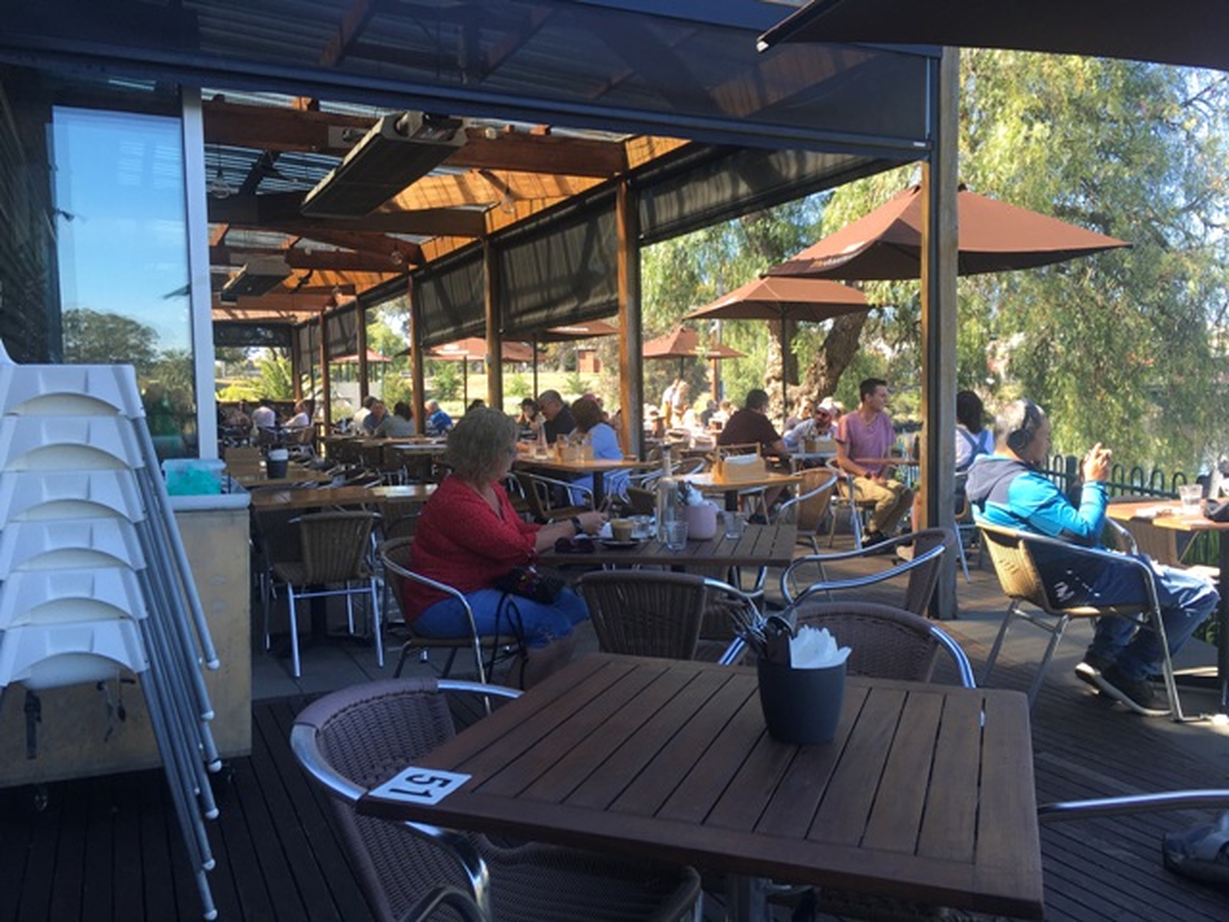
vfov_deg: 48.2
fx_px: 1030
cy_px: 461
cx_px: 614
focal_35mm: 29
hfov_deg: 61.7
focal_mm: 4.15
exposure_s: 1/242
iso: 25
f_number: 2.2
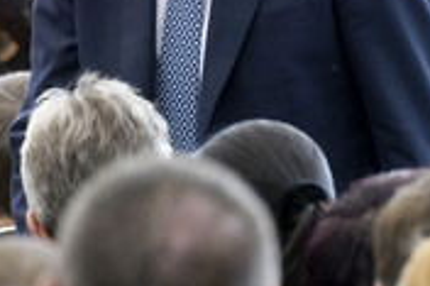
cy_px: -61
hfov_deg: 1.6
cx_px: 62
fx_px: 15322
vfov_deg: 1.1
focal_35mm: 1284
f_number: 11
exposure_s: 1/250
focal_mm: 500
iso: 400
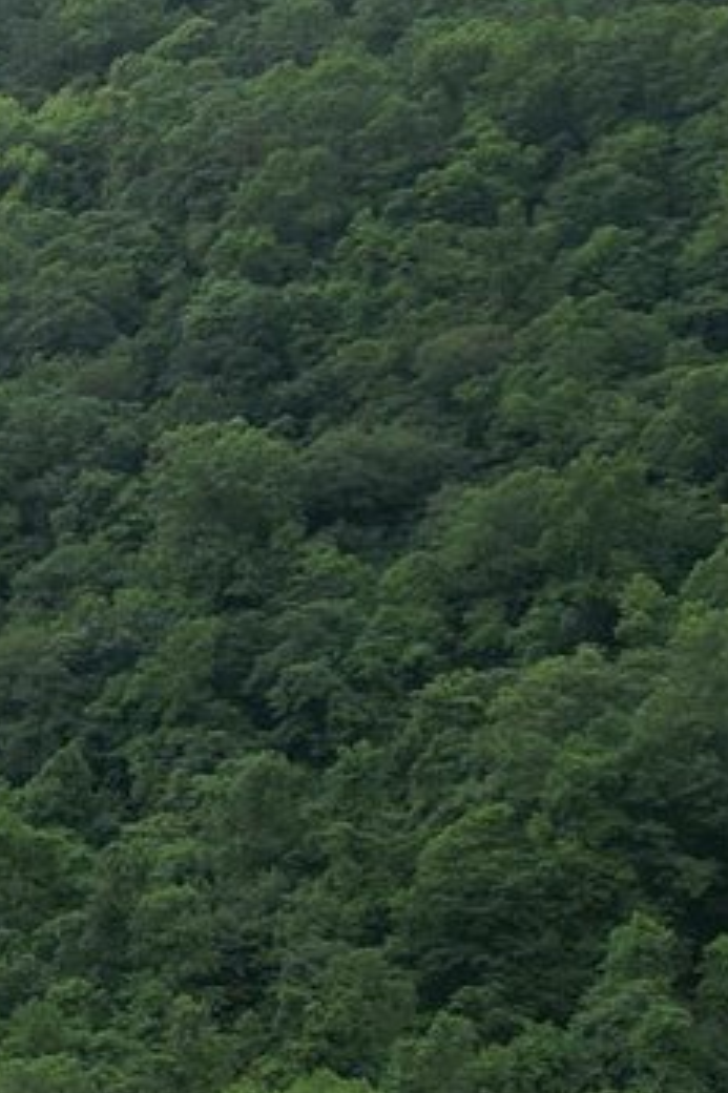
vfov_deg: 18.6
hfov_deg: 9.7
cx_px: -1439
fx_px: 3309
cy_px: 874
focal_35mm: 109
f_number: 1.7
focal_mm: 6.72
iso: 100
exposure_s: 1/1600
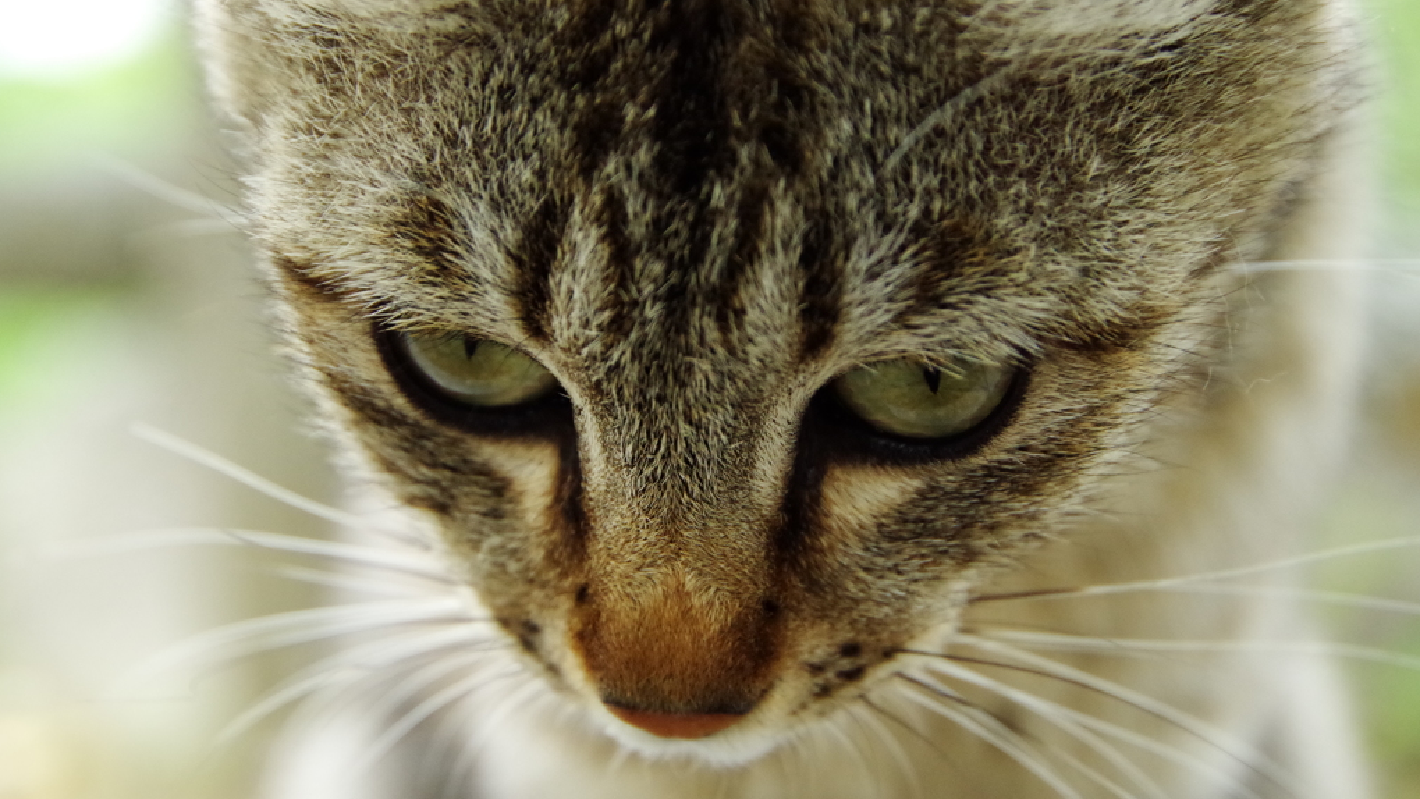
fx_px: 4029
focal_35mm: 107
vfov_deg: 11.3
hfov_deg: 20.0
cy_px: 406
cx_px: 709
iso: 3200
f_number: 4.5
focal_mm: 68
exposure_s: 1/320
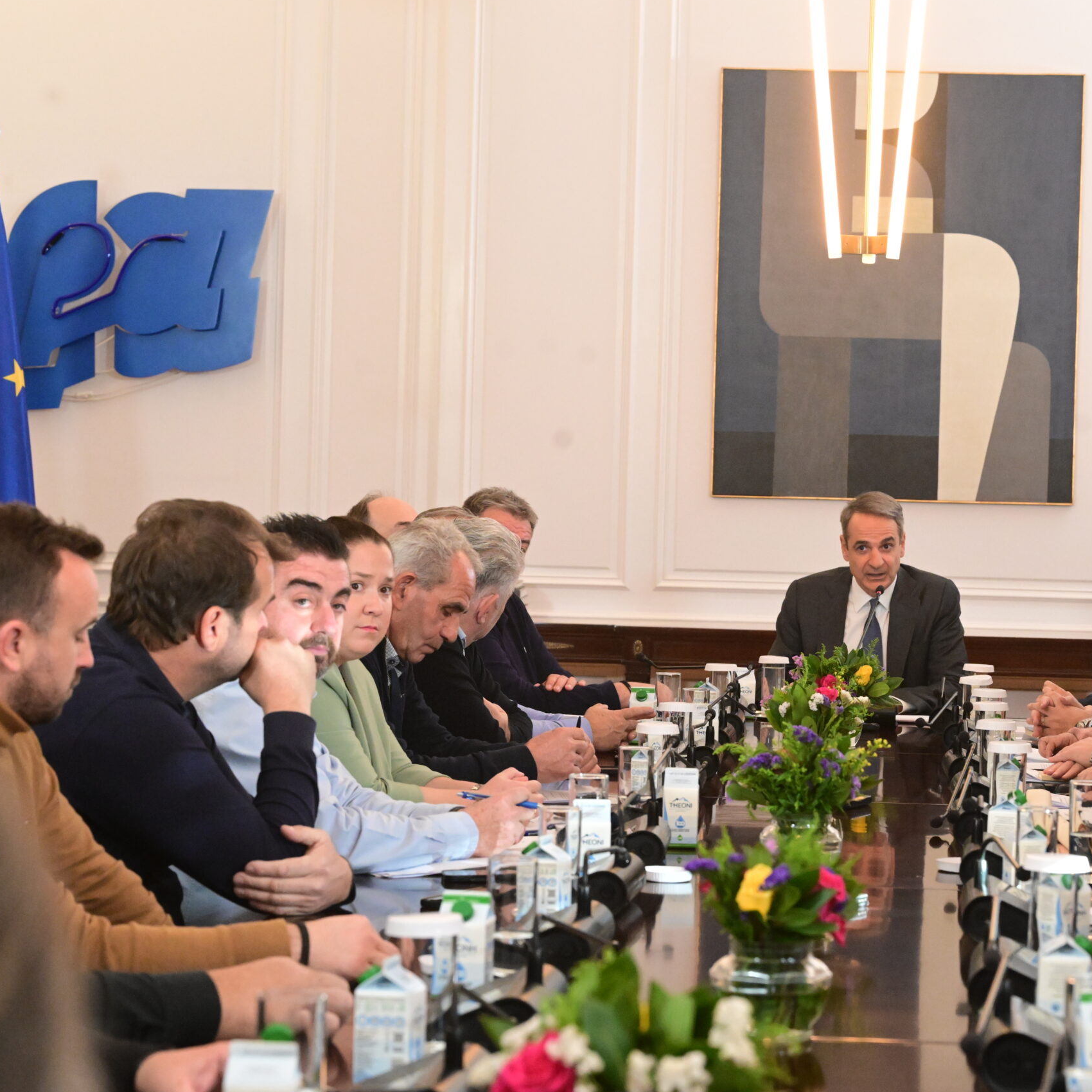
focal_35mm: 96
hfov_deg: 18.0
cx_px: 798
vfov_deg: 18.1
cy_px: 544
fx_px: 3426
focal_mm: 75
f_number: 6.3
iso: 8000
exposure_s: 1/400
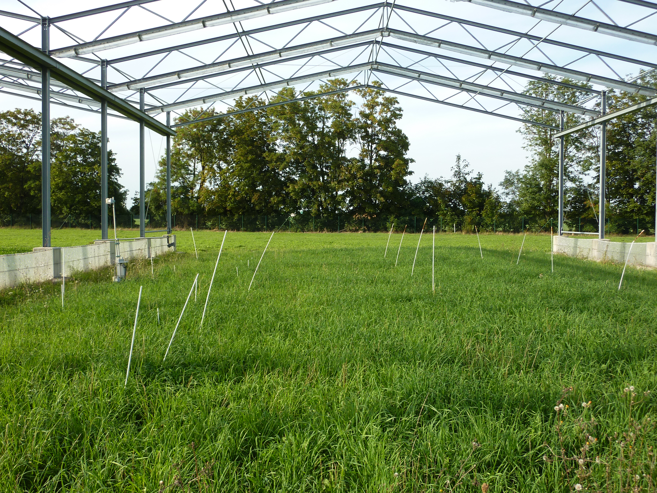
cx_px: 328
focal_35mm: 35
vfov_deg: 40.7
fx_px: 664
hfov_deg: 52.6
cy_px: 246
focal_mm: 5.7
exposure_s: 1/320
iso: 80
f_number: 4
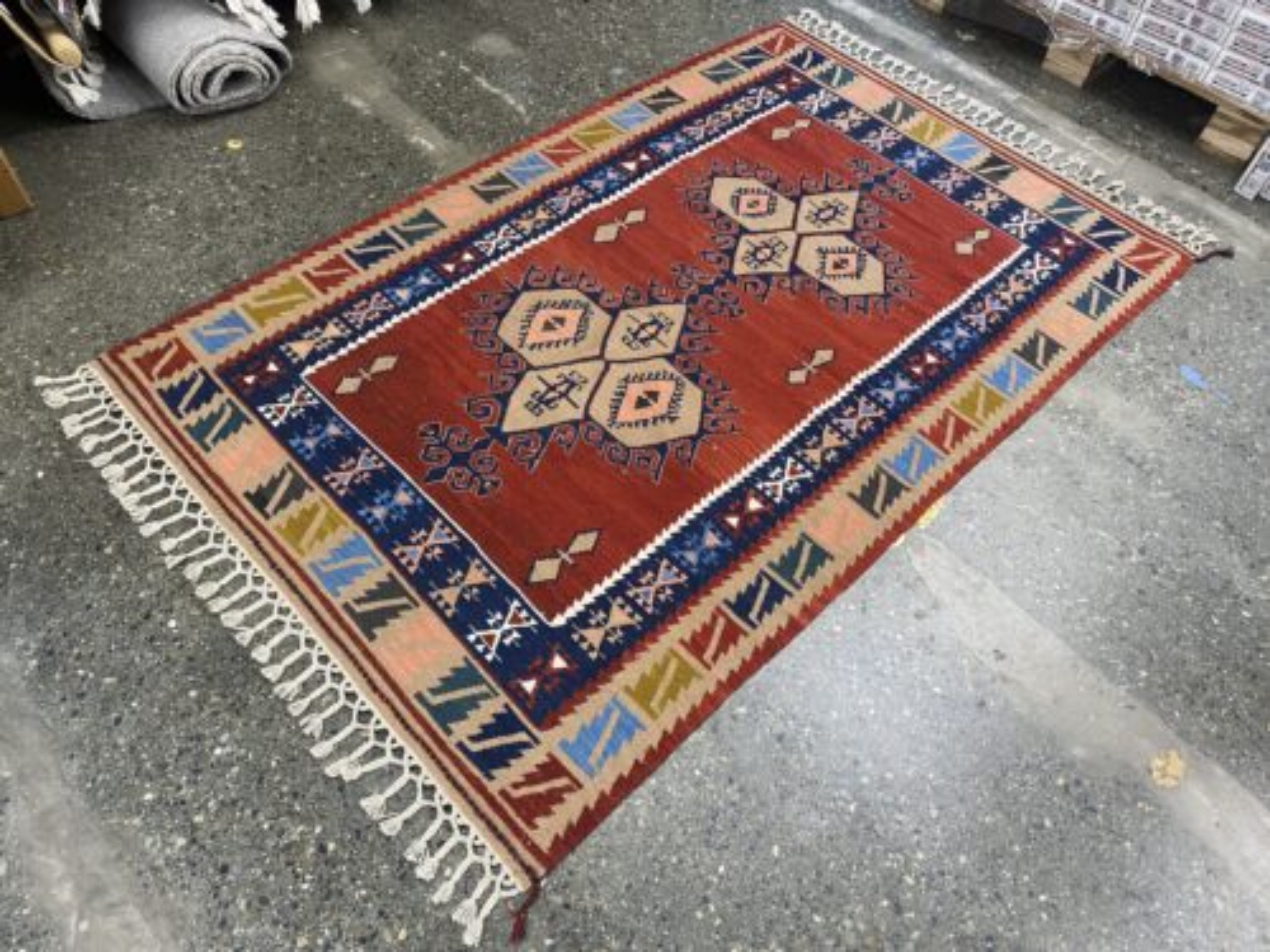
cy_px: 476
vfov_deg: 53.1
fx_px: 954
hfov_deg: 67.3
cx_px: 635
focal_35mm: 26
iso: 80
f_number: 1.8
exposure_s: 1/60
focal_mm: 4.25
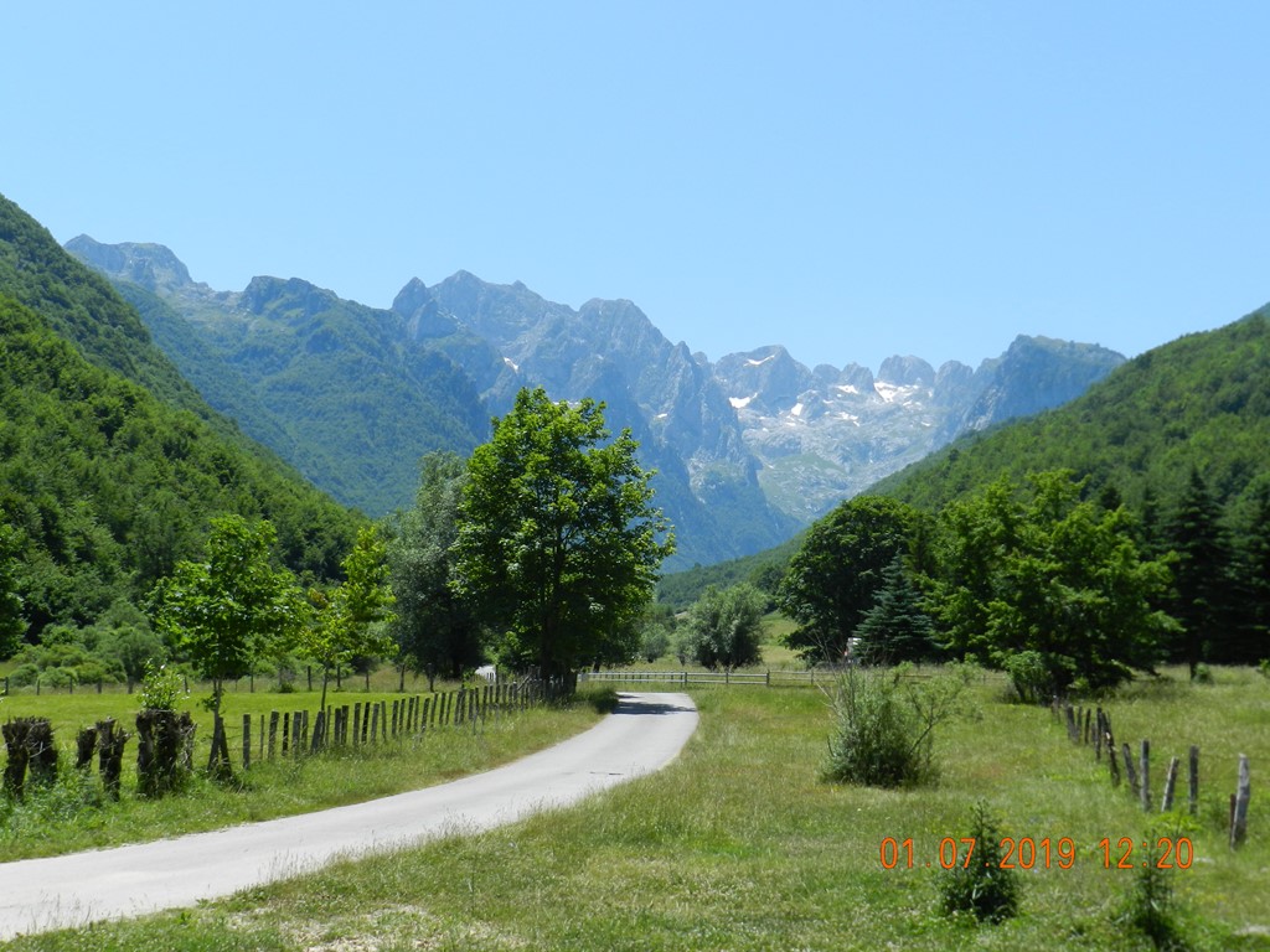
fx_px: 1688
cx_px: 635
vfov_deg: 31.5
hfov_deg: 41.2
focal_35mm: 46
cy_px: 476
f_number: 4.2
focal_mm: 8.1
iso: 160
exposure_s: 1/1000
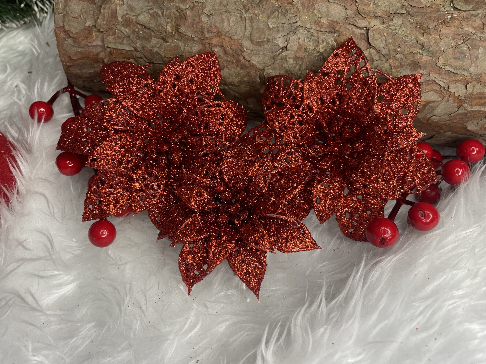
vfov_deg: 53.1
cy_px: 182
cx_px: 243
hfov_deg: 67.3
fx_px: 365
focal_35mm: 26
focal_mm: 4.2
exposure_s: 1/100
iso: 64
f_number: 1.6
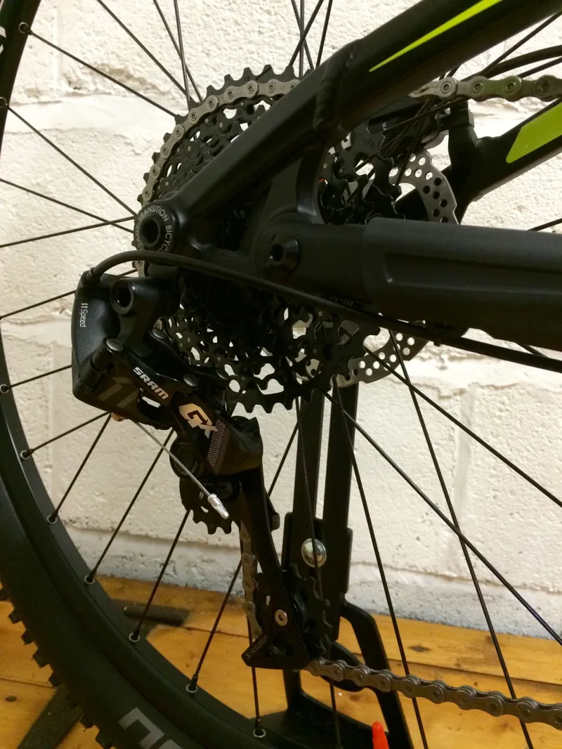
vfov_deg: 61.6
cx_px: 281
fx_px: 628
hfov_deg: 48.2
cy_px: 374
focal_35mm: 29
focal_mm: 4.15
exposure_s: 1/17
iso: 320
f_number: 2.2
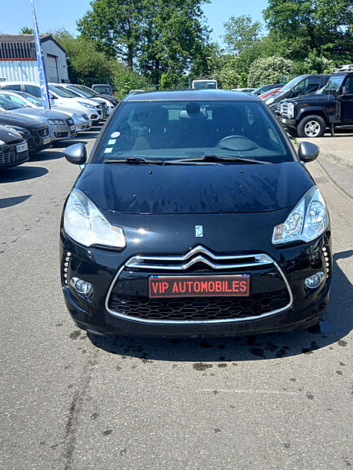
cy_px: 240
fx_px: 475
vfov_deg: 52.6
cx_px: 202
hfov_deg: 40.6
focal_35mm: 35
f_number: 2
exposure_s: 1/505
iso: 25
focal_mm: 4.6
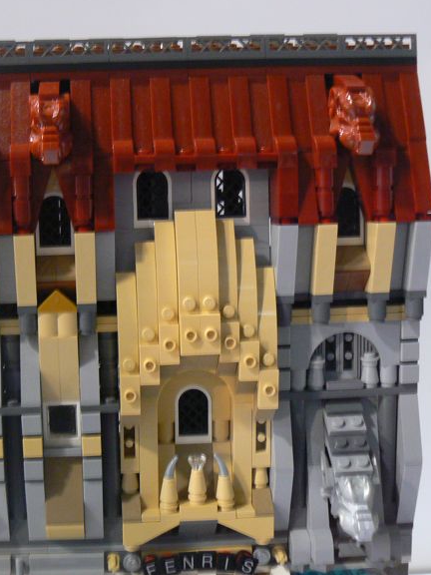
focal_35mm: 50
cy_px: 277
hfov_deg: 28.5
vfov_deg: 38.2
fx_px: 830
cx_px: 91
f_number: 2.8
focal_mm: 6
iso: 200
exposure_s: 1/15
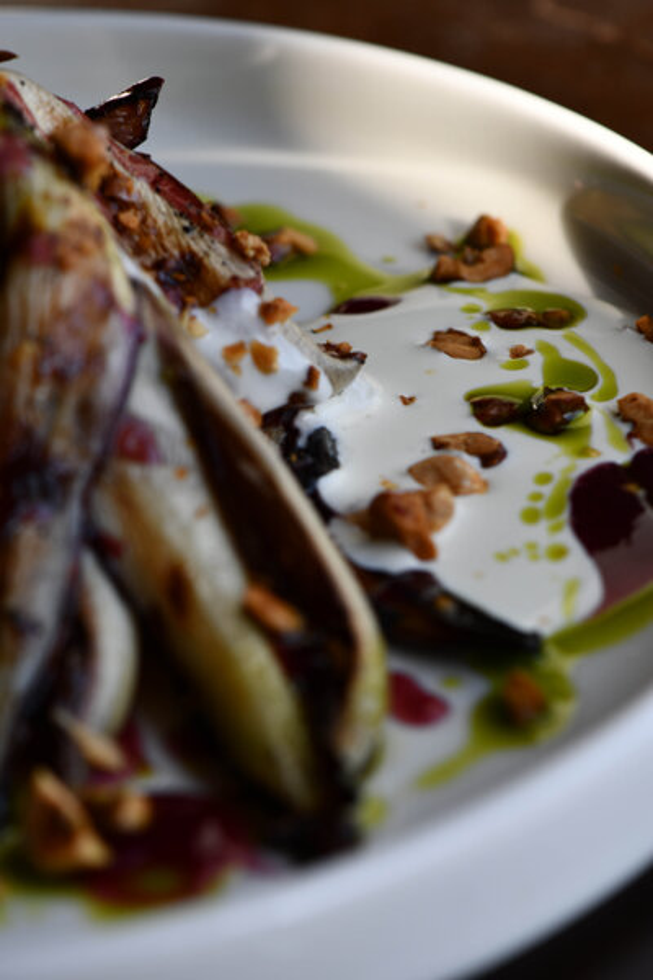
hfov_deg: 10.8
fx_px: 3455
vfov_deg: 16.1
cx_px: 326
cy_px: 490
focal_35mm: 127
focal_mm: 85
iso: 125
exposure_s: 1/125
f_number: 5.6
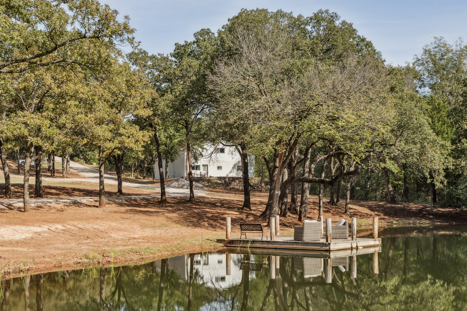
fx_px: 674
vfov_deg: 26.0
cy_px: 156
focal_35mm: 52
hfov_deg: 38.2
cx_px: 234
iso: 200
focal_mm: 35
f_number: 7.1
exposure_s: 1/1250
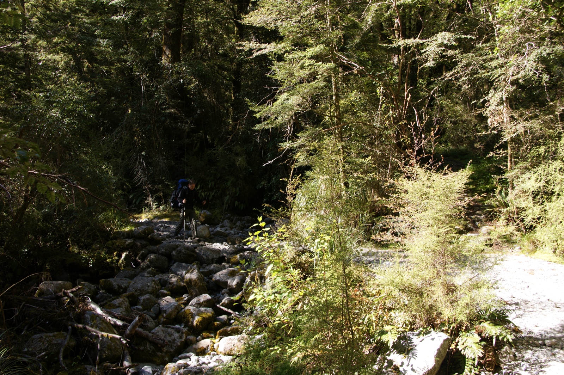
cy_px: 188
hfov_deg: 57.3
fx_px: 517
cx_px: 282
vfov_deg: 39.9
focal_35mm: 33
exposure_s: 1/60
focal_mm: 22
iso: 100
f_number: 6.3
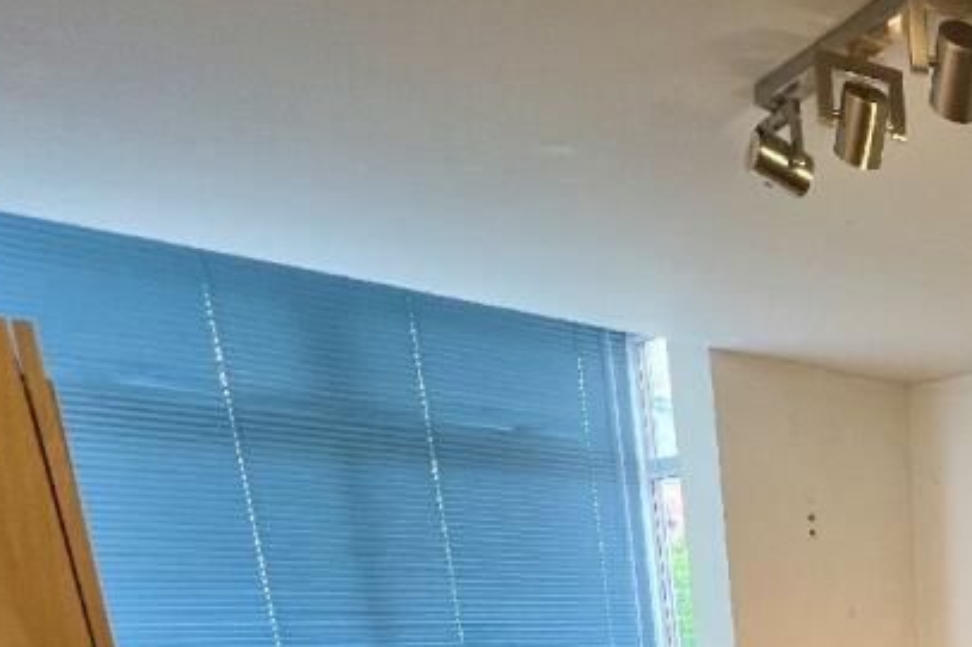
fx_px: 918
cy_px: 867
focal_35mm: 34
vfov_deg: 29.9
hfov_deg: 41.8
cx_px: 1113
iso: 160
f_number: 1.8
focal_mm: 1.57
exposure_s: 1/50
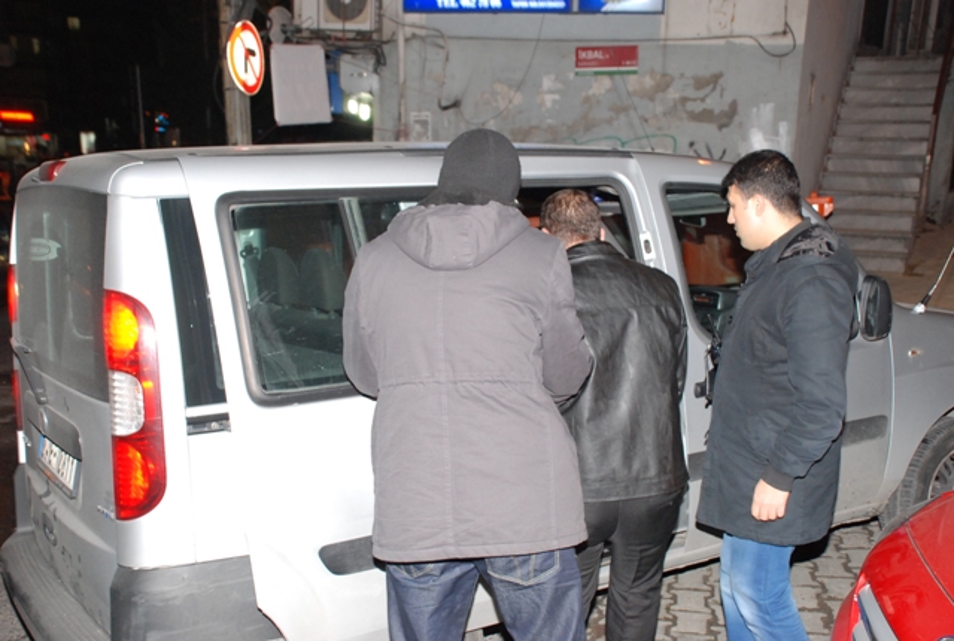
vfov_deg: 32.1
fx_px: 1116
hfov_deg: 46.3
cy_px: 320
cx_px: 477
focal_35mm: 42
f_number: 7.1
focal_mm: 28
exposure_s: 1/60
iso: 1000
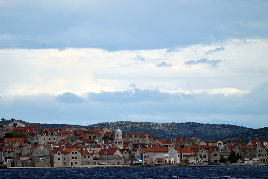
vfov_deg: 3.9
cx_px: 118
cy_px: 82
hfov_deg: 5.9
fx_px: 2606
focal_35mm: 350
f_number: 5.6
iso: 180
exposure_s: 1/1000
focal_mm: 300
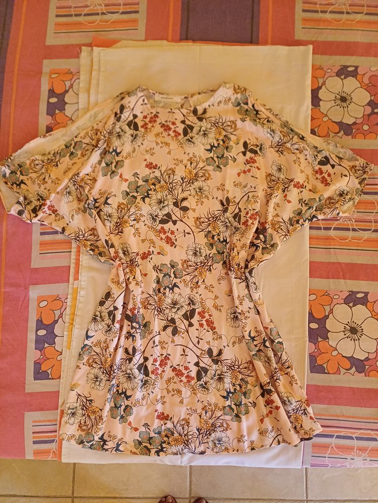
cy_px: 252
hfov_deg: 54.9
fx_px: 364
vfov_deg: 69.4
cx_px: 189
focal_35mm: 25
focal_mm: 4.65
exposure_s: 1/33
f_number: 1.8
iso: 400
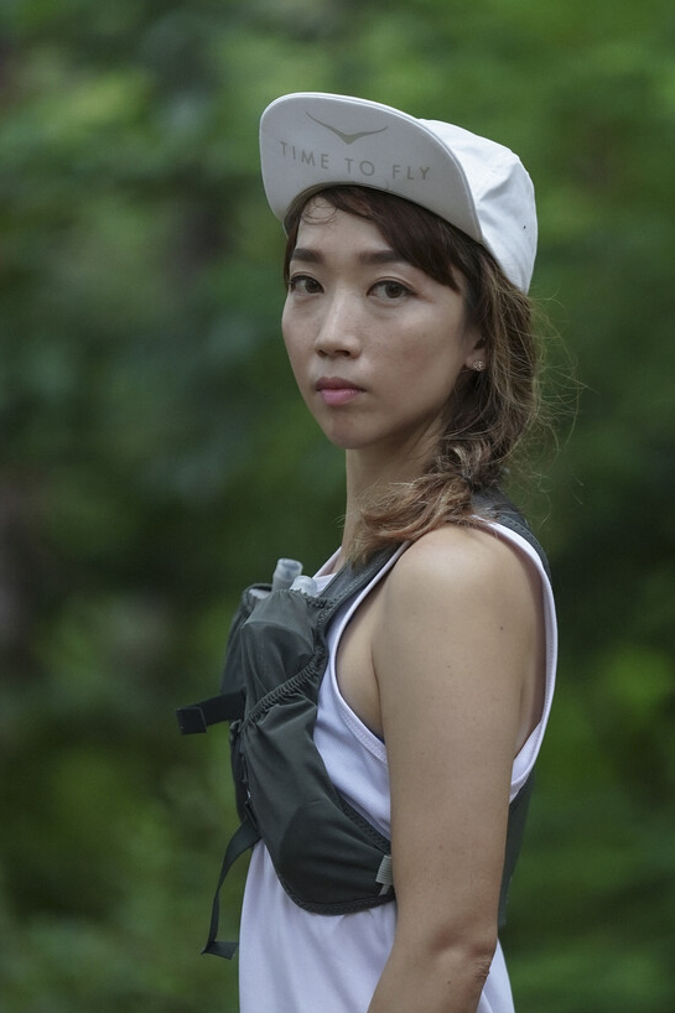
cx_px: 359
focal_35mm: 330
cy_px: 526
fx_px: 9284
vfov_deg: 6.2
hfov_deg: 4.2
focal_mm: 200
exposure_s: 1/400
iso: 1250
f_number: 2.8
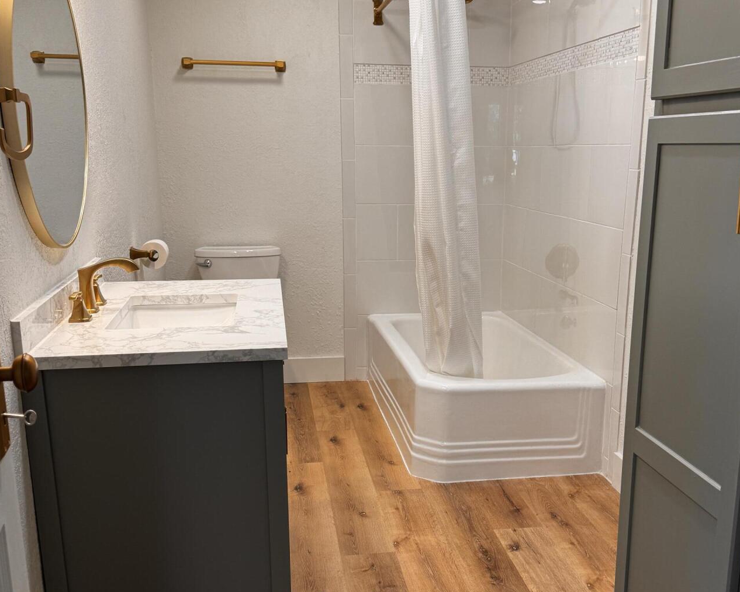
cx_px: 408
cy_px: 351
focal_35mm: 37
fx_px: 810
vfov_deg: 40.0
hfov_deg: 49.0
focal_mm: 6.76
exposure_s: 1/120
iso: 100
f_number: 1.78
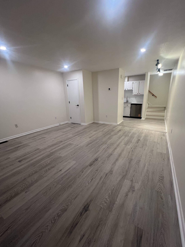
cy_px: 127
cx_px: 98
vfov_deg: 102.0
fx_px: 100
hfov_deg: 85.6
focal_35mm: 14
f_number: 1.8
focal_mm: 1.57
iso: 200
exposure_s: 1/120
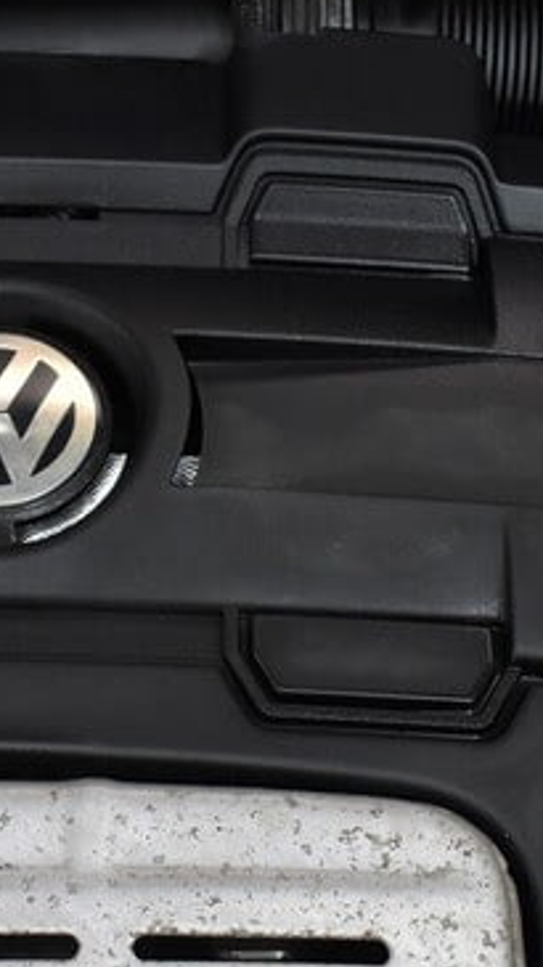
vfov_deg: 22.9
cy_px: 588
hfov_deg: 13.0
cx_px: 204
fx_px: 2383
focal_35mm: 93
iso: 1000
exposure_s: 1/50
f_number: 4
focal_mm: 24
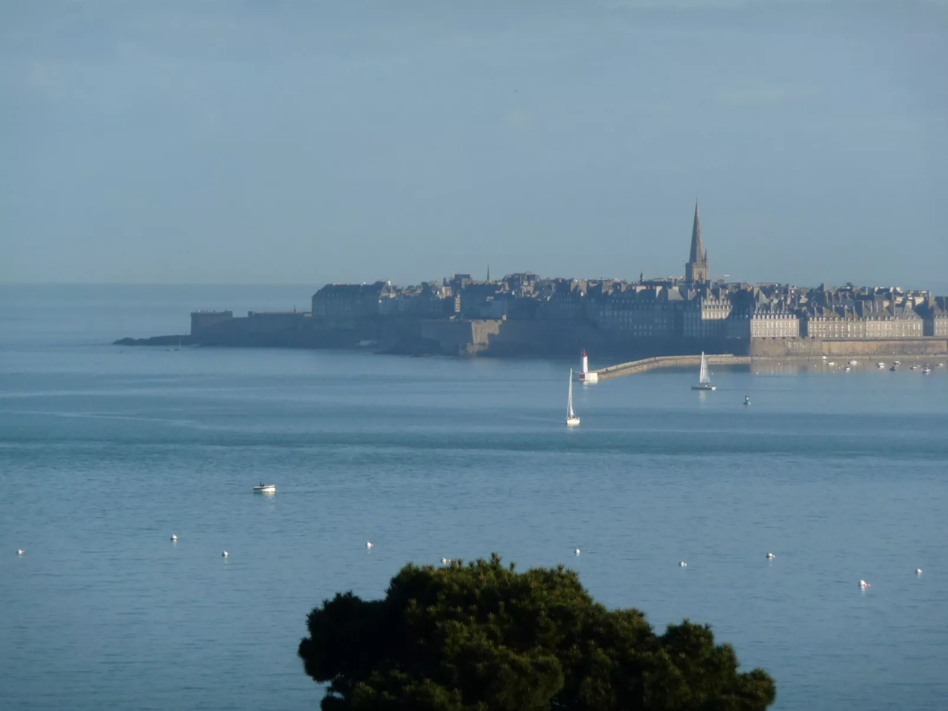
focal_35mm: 212
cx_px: 474
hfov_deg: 9.3
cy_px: 356
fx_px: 5807
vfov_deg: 7.0
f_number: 4.8
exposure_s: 1/640
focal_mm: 36.4
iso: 100
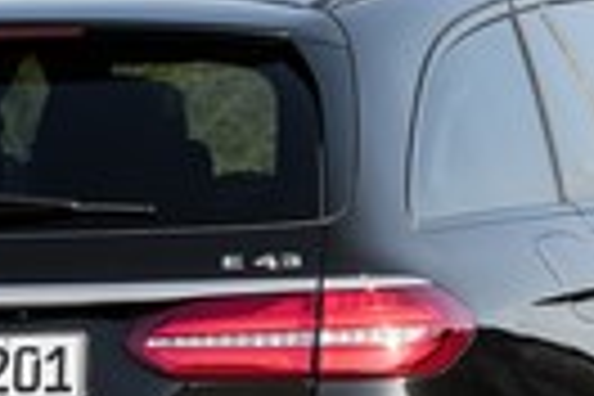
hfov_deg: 2.9
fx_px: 11780
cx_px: 464
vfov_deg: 1.9
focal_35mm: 714
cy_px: 43
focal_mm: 160
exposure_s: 1/100
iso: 100
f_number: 8
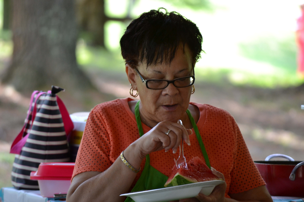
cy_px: 101
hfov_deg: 6.9
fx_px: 2533
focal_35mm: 300
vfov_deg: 4.6
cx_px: 152
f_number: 5.6
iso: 800
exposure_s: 1/125
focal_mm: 200
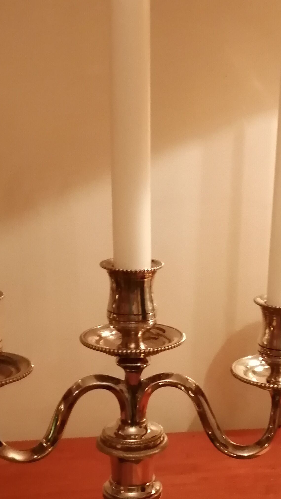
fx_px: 768
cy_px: 355
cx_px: 227
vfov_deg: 35.4
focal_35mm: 58
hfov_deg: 20.5
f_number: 1.8
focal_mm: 3.6
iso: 320
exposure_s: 1/25
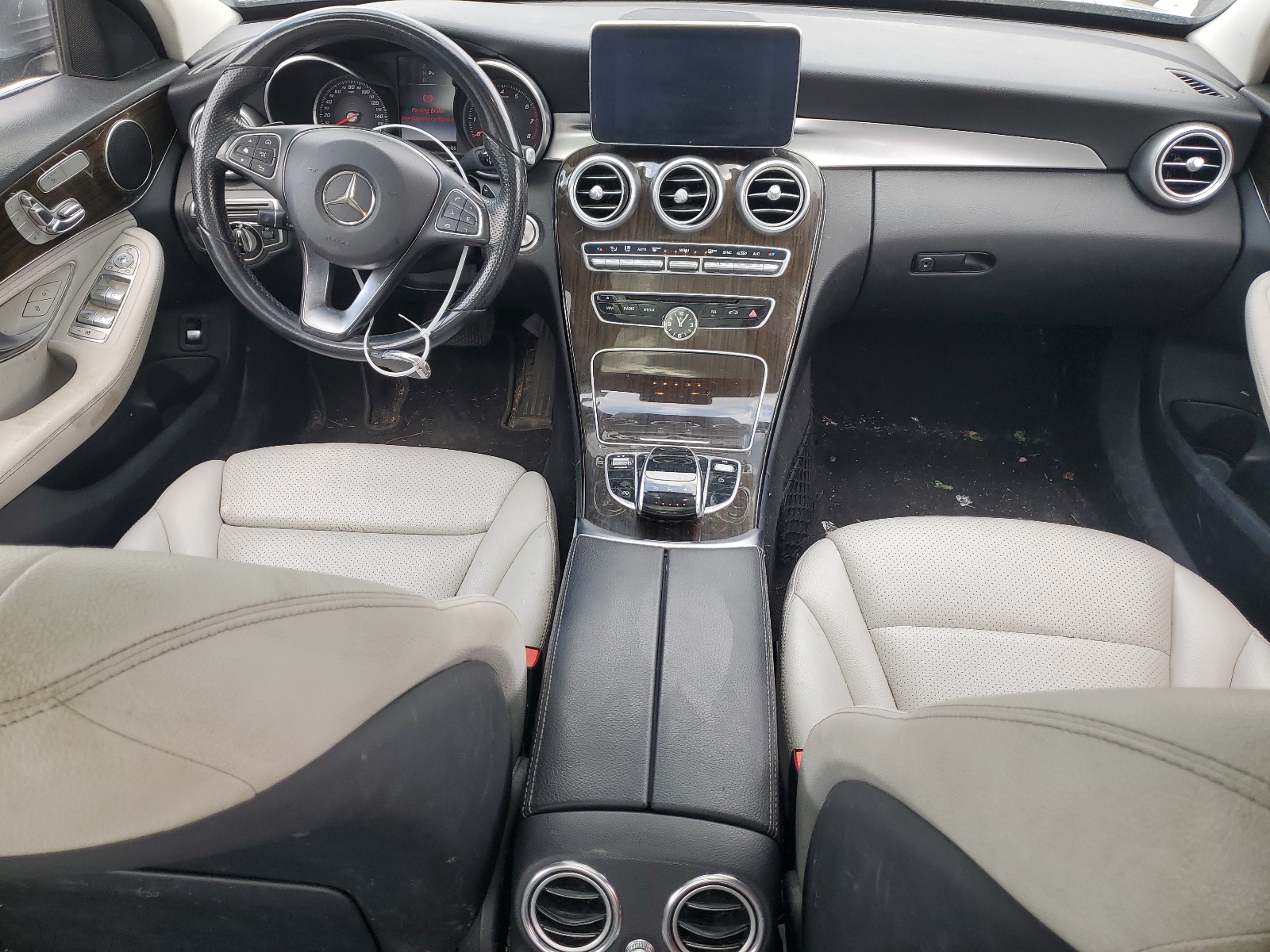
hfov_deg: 67.3
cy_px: 476
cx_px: 635
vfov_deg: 53.1
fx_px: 954
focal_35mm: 26
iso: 50
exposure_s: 1/263
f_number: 1.5
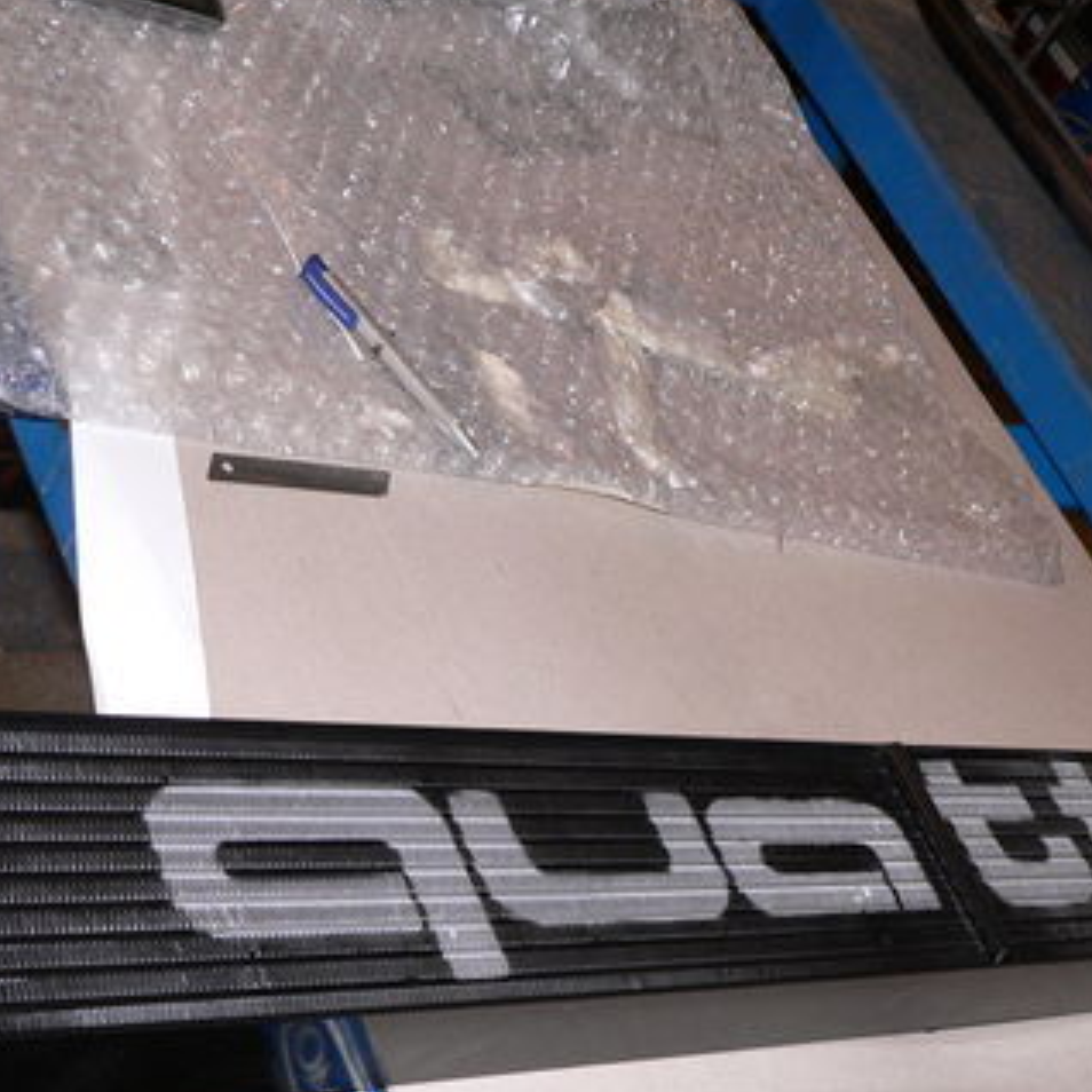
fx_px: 2284
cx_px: 948
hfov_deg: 26.1
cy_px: 749
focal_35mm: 64
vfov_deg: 26.7
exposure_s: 1/60
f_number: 2.8
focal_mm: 6
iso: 100
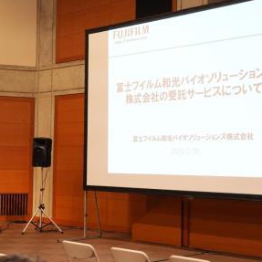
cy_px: 133
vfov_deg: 28.2
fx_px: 522
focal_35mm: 61
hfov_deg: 28.1
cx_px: 115
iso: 3200
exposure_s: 1/125
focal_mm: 46
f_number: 4
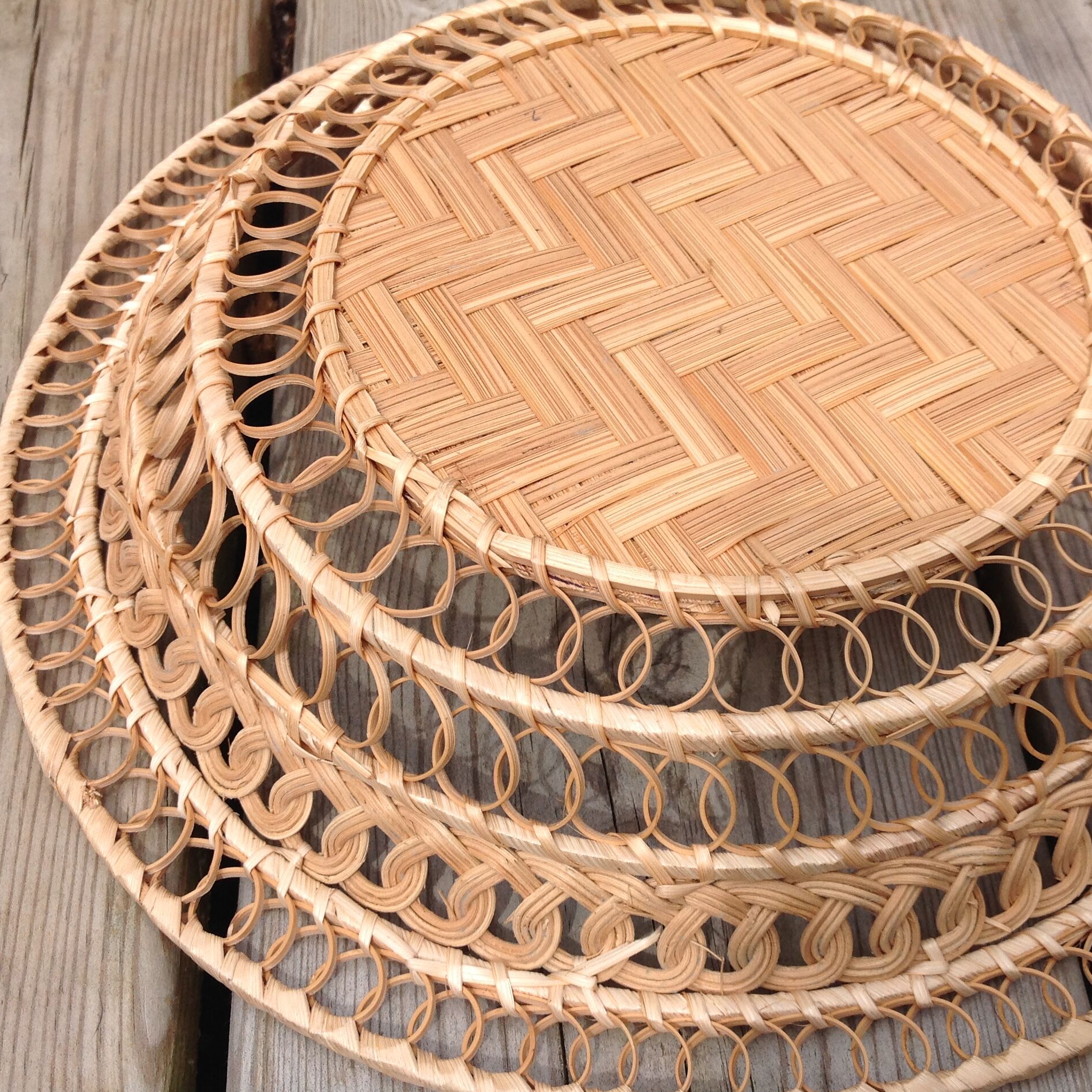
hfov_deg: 39.9
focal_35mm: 42
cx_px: 635
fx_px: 1499
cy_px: 543
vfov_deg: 40.0
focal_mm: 4.28
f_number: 2.4
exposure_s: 1/1439
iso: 50
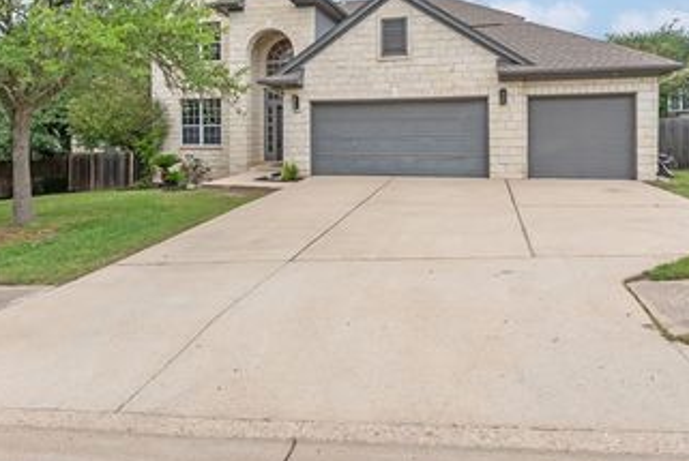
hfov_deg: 65.3
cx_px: 320
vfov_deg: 45.2
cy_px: 127
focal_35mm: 28
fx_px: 537
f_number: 8
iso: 400
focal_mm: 18
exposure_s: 1/160
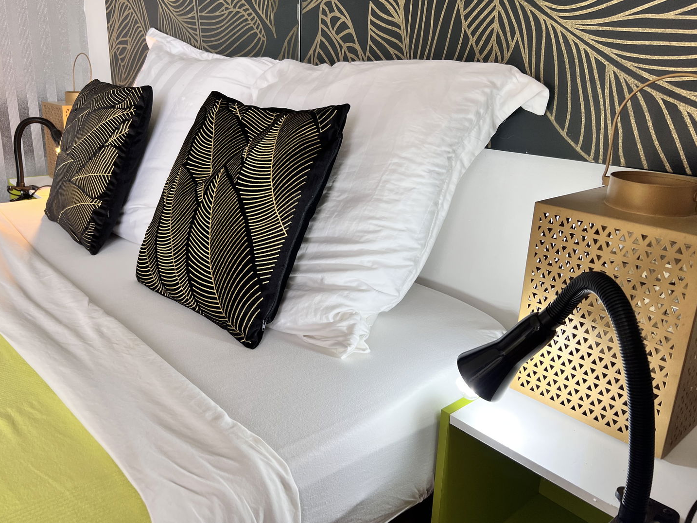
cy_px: 242
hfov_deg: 61.6
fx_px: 584
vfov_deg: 48.2
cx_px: 331
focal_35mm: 29
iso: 64
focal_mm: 5.7
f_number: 1.5
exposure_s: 1/121
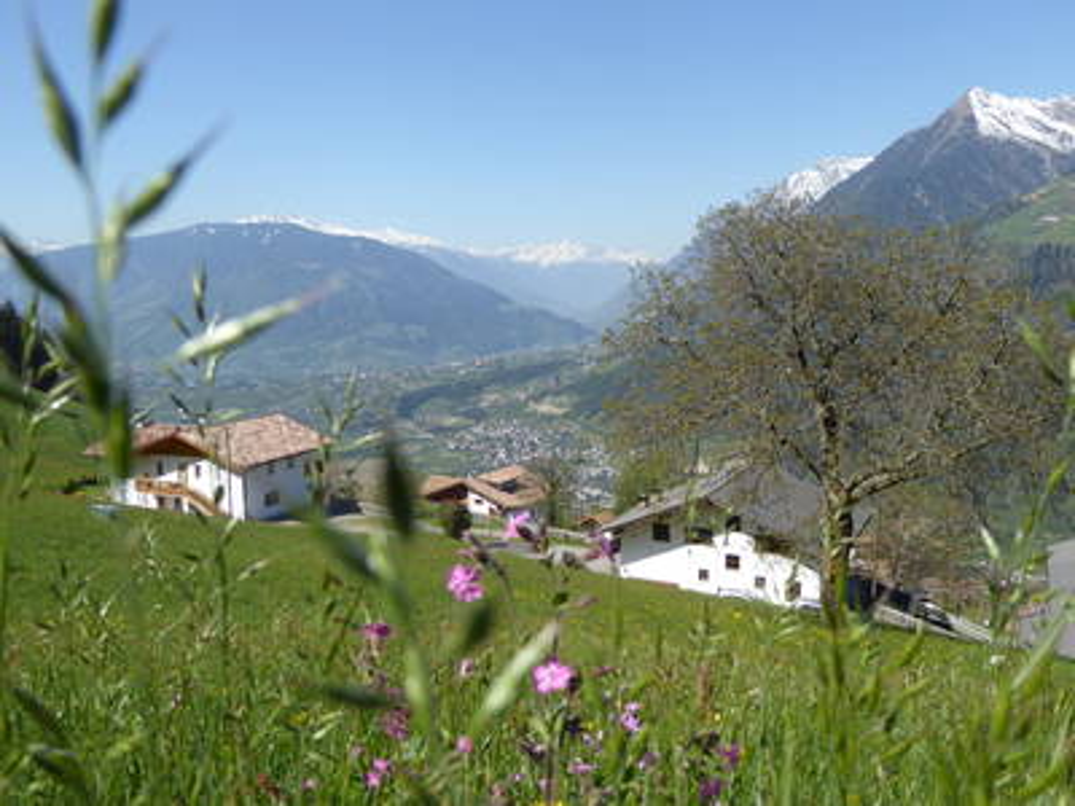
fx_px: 901
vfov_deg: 48.2
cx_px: 538
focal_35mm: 29
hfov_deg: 61.7
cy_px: 403
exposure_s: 1/1000
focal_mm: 5
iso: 100
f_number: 3.5
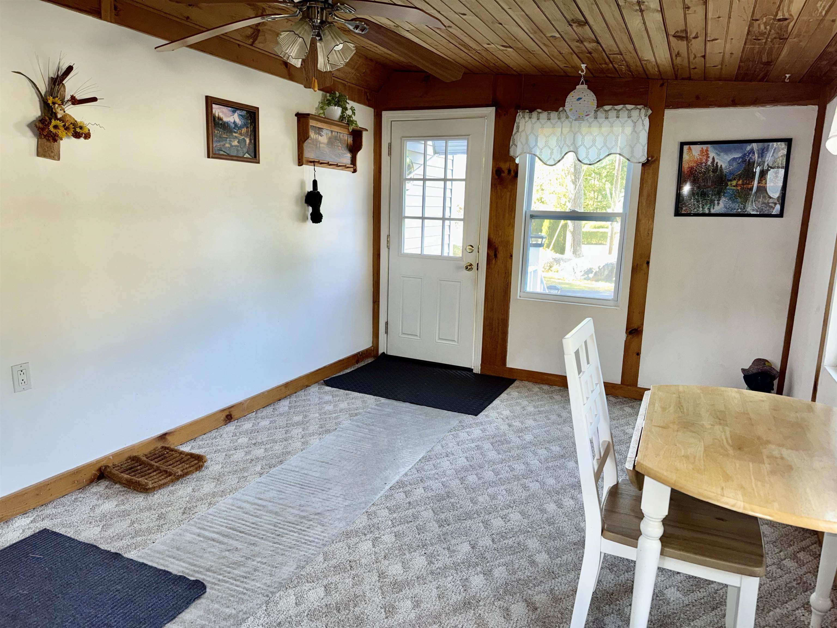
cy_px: 314
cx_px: 418
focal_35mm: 24
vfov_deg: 56.8
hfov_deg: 71.6
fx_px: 580
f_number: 1.78
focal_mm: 6.76
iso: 100
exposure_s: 1/47
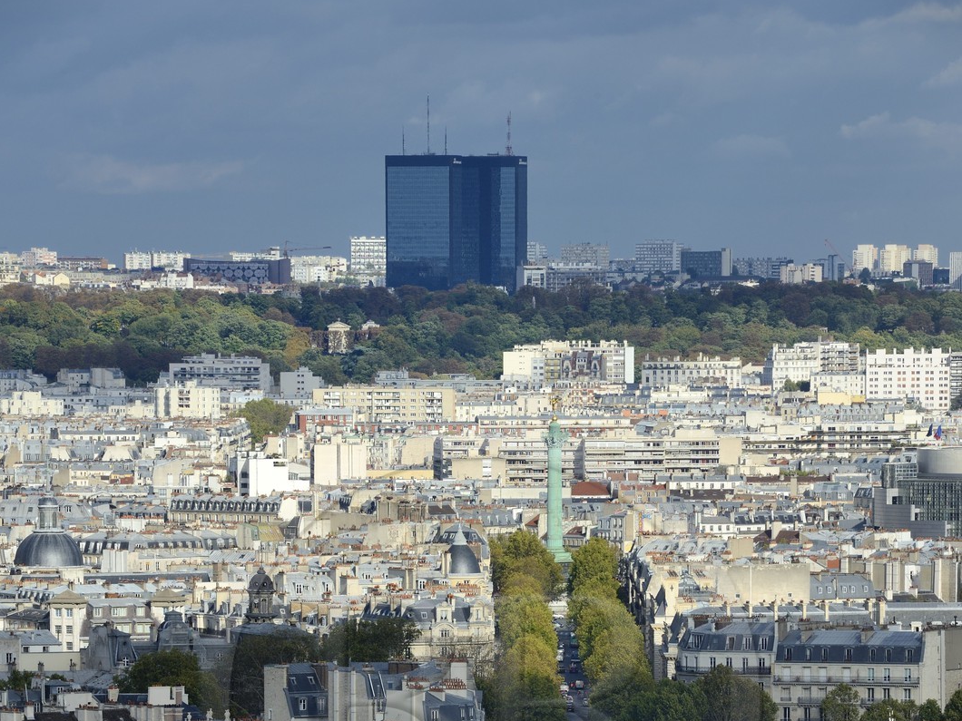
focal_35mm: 290
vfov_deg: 5.1
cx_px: 480
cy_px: 708
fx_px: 8059
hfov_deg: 6.8
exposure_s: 1/250
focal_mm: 200
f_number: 14
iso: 200
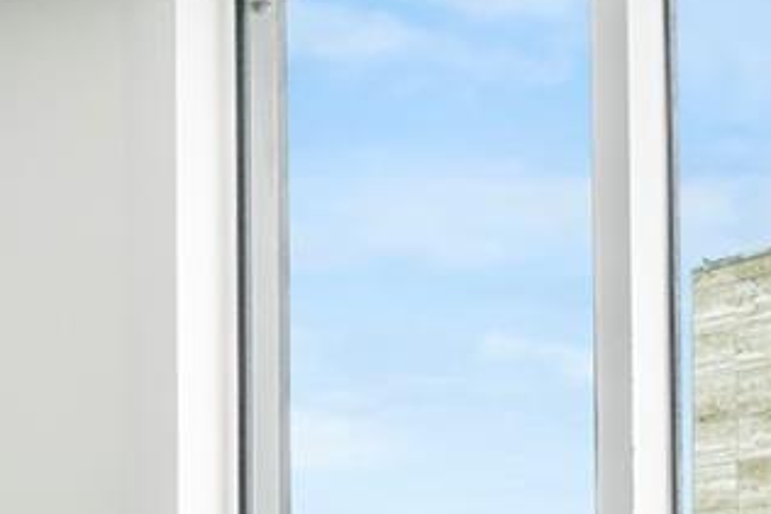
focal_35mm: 86
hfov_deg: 22.2
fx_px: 1843
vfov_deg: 14.9
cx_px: -100
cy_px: 734
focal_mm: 17
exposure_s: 1/20
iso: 200
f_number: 10
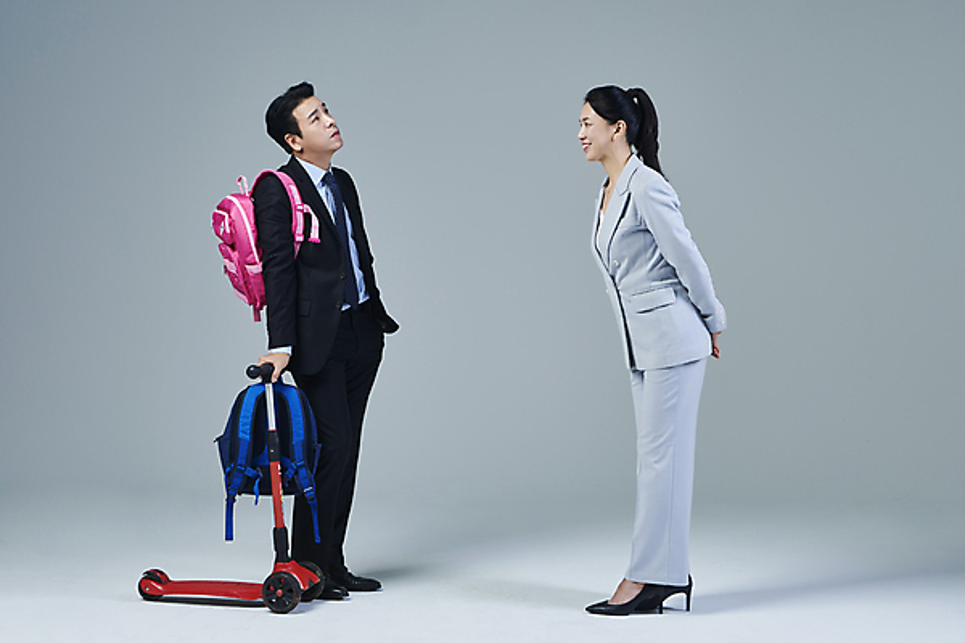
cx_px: 482
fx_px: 1287
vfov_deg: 28.1
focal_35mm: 48
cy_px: 322
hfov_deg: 41.1
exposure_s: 1/125
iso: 100
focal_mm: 48
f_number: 16
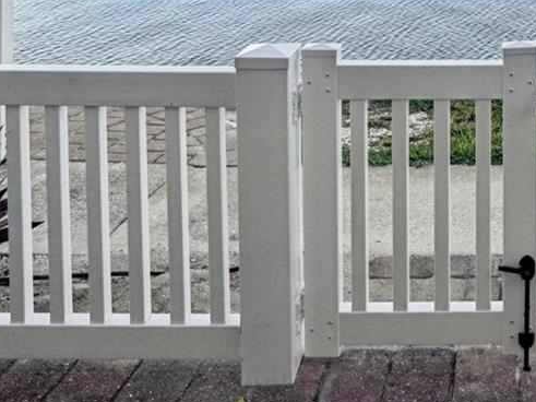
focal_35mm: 47
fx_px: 728
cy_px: -145
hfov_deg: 36.5
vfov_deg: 25.6
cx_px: 532
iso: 100
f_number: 8
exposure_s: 1/250
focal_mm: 10
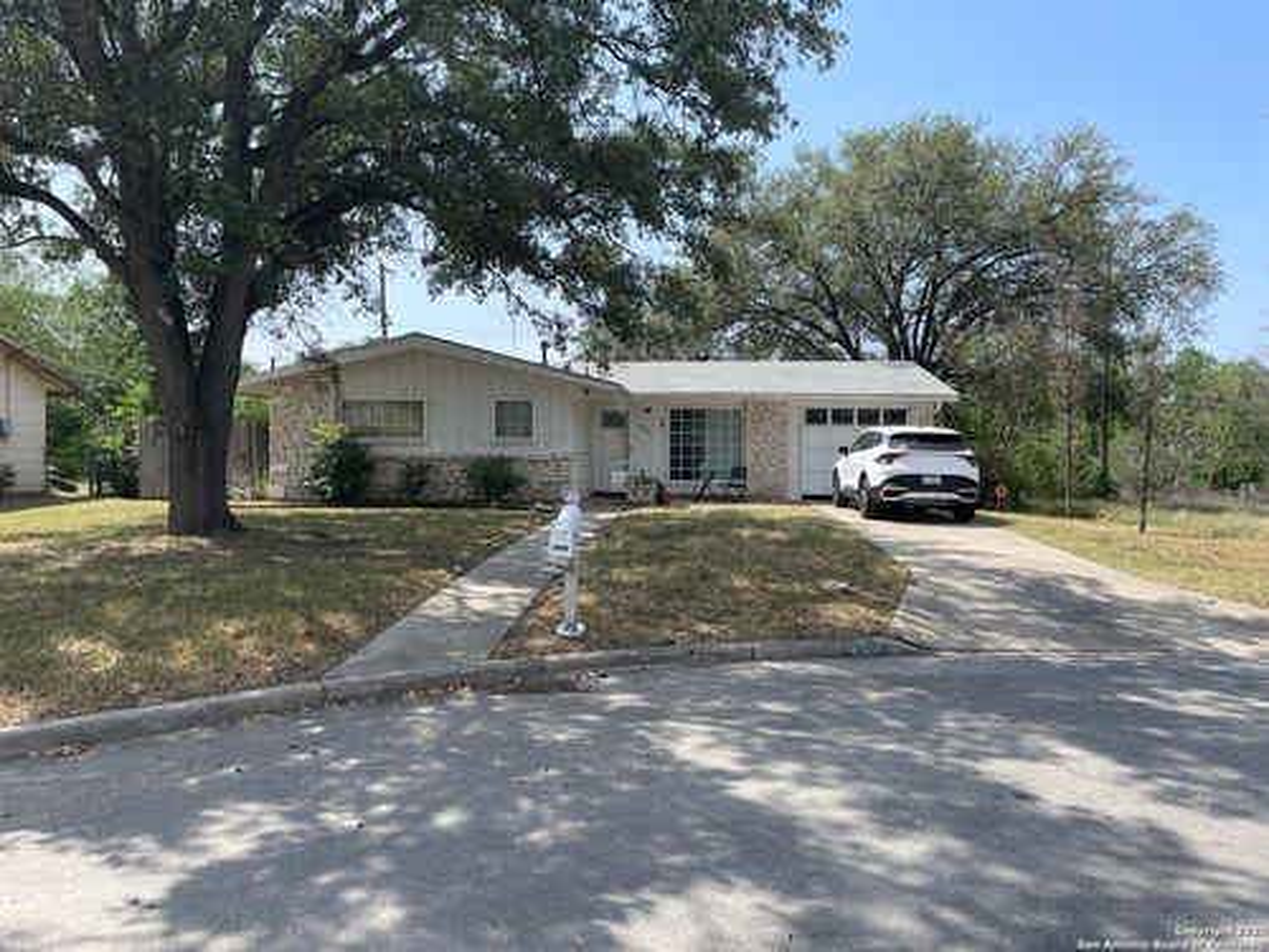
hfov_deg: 67.3
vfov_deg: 53.1
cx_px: 634
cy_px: 476
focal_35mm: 26
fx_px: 953
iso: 32
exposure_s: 1/2092
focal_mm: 4.2
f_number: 1.6
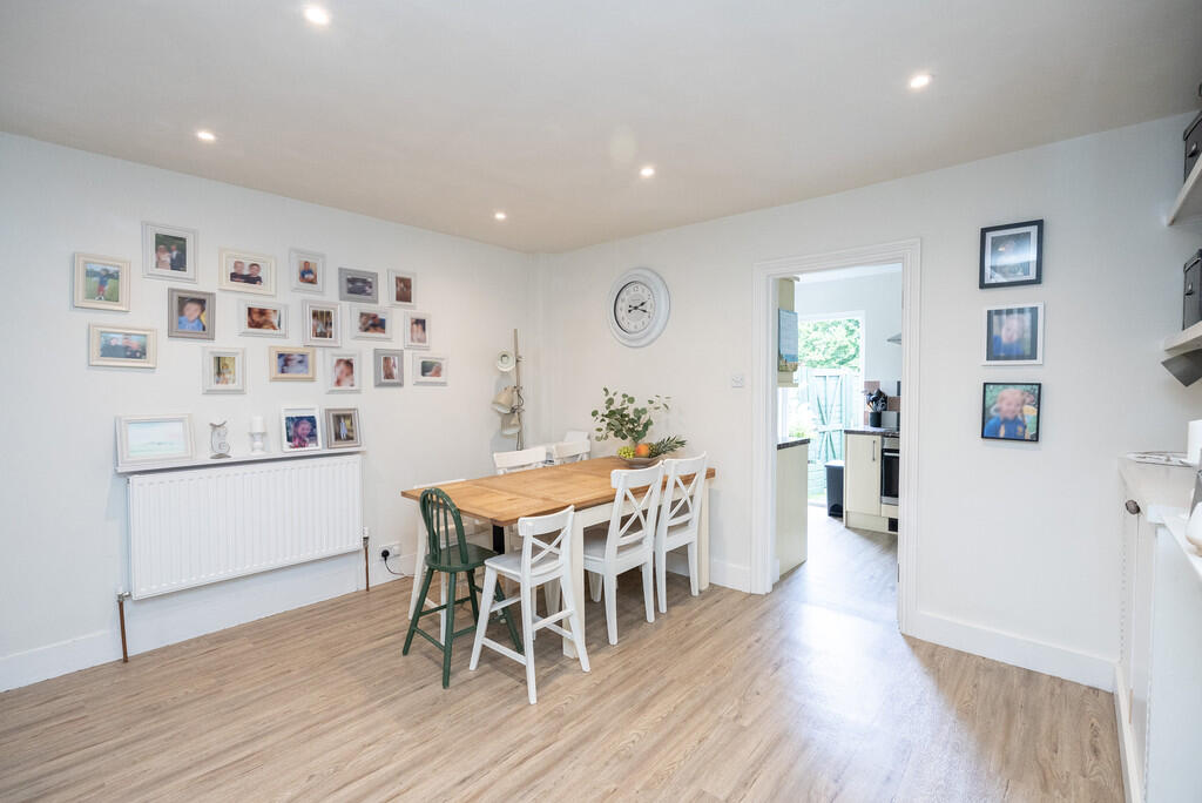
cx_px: 601
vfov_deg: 73.8
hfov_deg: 96.7
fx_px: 535
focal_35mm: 16
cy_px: 402
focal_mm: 16
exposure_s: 1/60
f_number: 7.1
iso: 1000
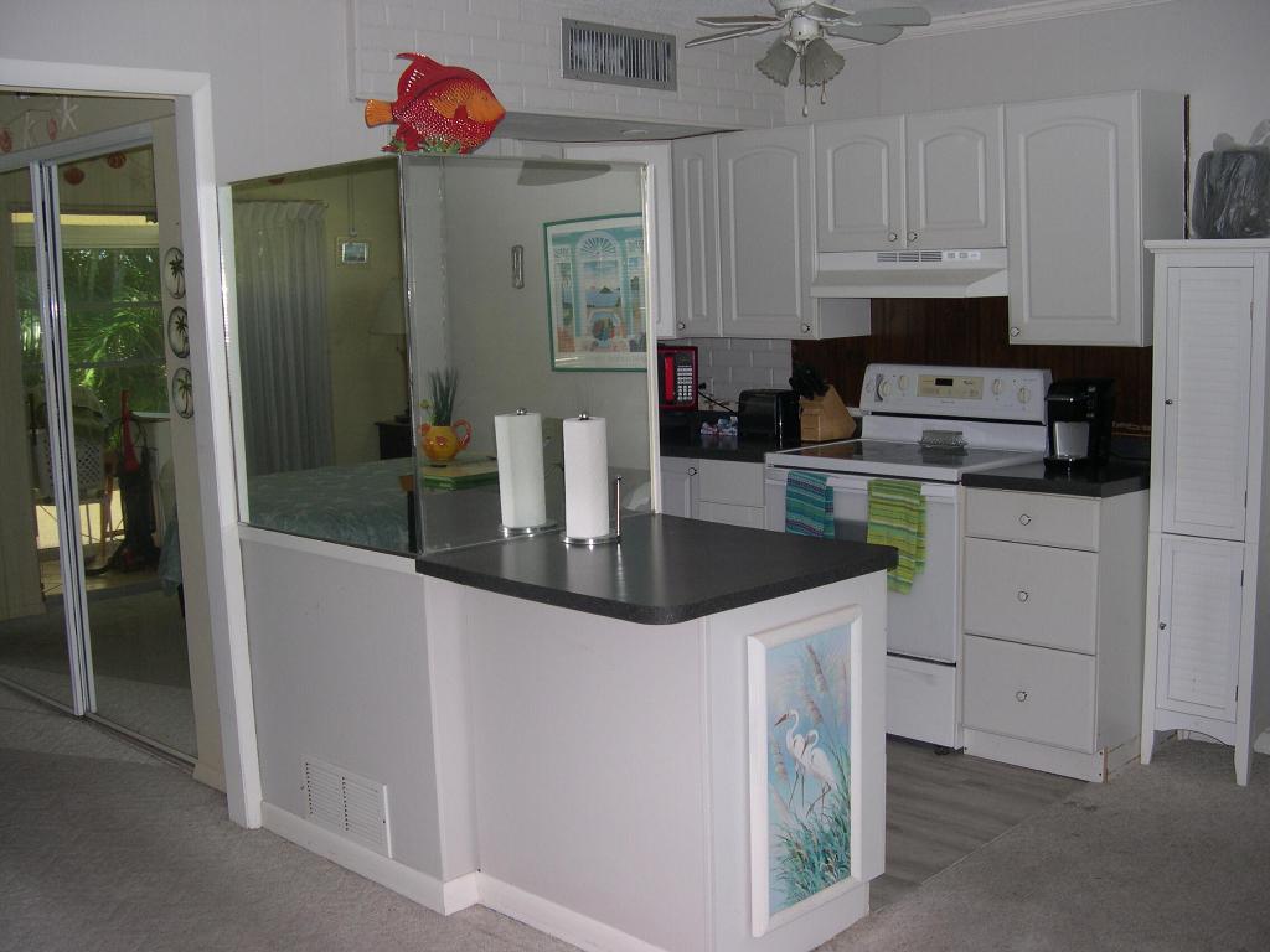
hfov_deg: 49.0
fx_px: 1394
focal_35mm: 38
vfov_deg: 37.7
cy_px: 476
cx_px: 635
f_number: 2.8
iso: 100
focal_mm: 8
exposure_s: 1/60
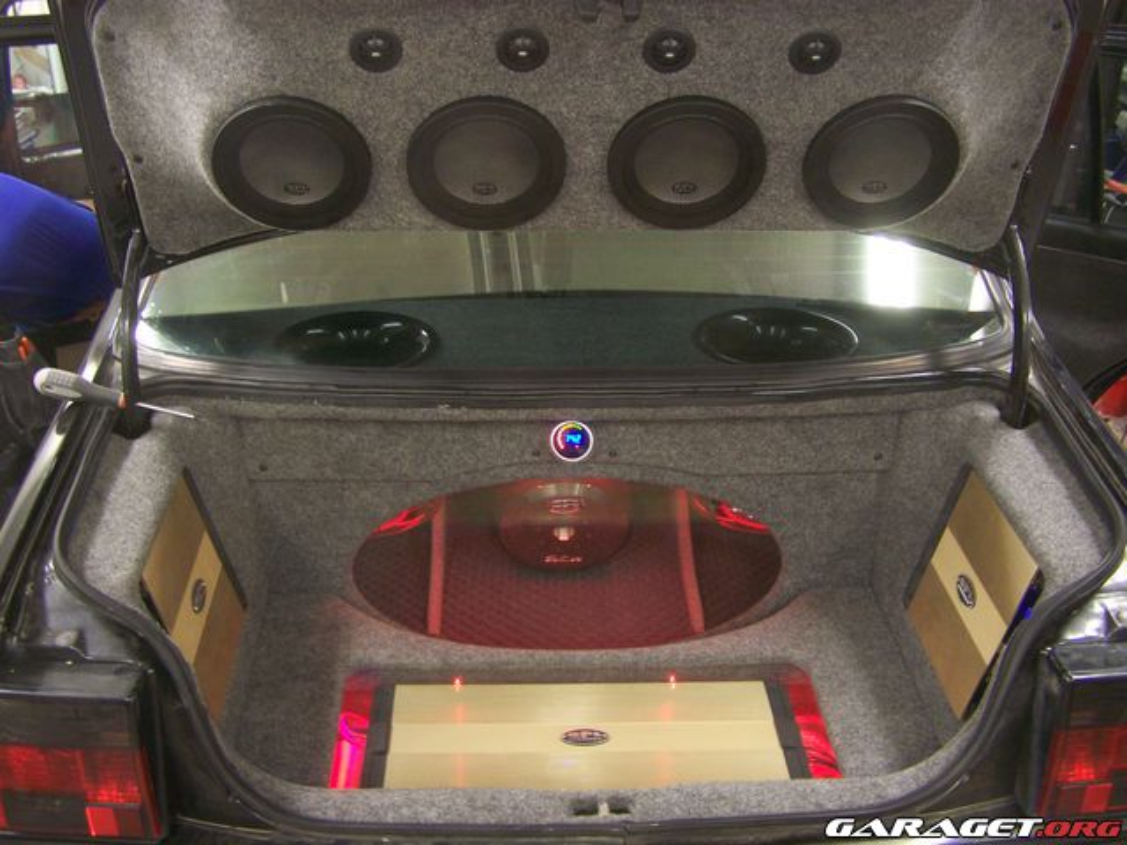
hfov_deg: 49.0
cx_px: 564
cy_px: 422
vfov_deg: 37.7
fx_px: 1237
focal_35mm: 38
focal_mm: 6.3
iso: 160
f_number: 2.8
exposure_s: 1/8
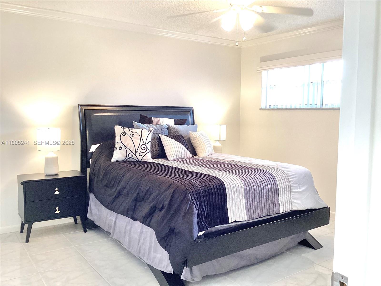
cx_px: 190
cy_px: 143
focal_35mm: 31
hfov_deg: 58.4
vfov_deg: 45.4
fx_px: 341
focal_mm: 3.3
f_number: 2.4
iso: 80
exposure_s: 1/50
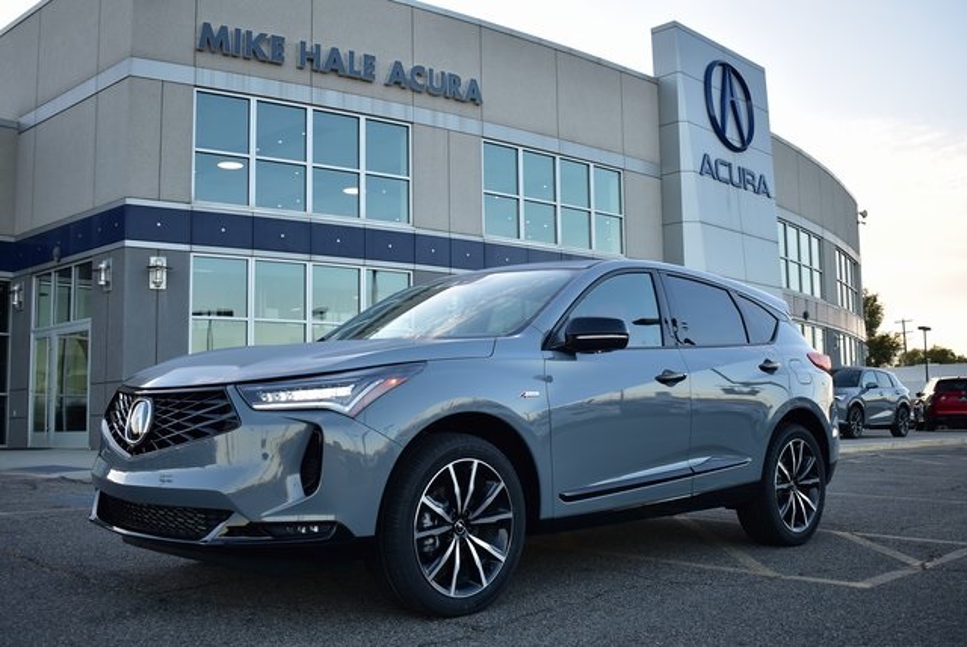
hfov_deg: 51.2
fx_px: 1008
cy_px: 324
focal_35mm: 38
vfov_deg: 35.6
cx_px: 484
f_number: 4.5
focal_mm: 25
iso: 100
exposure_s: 1/80
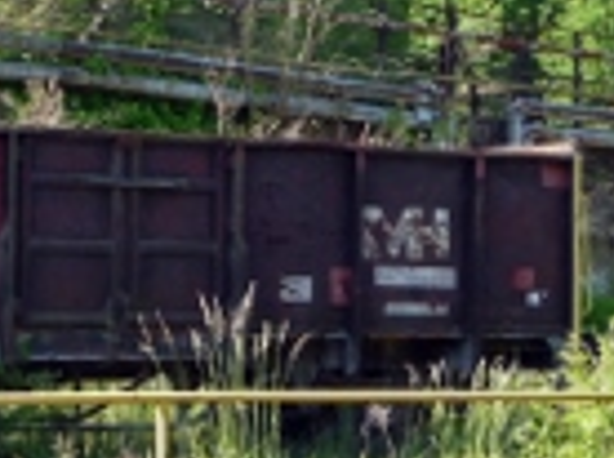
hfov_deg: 13.6
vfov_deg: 10.2
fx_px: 2567
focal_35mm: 145
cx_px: 209
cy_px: 289
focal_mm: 8.5
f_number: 4.2
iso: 100
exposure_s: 1/125
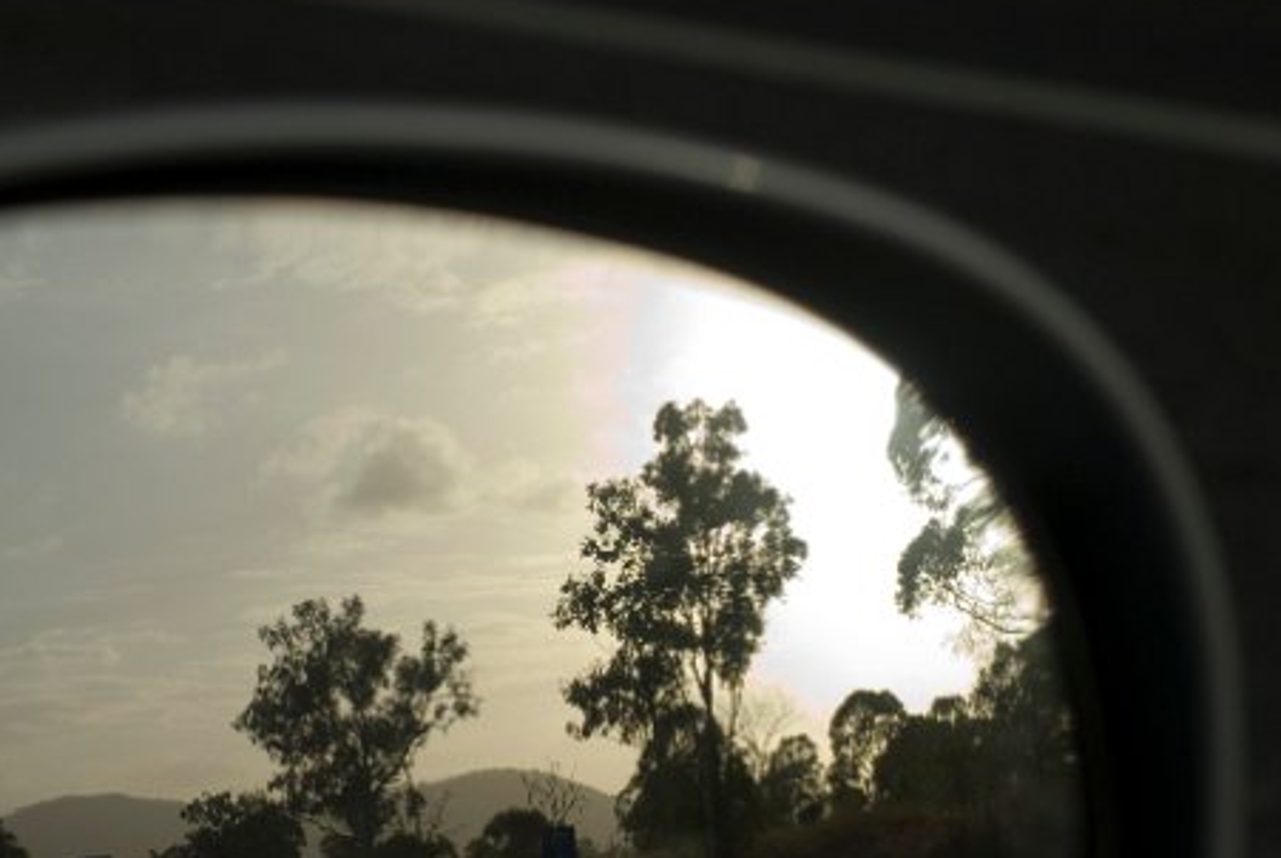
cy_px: 568
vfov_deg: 9.2
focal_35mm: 149
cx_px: 403
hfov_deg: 13.7
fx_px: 5309
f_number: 8
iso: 100
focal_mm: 70
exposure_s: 1/320
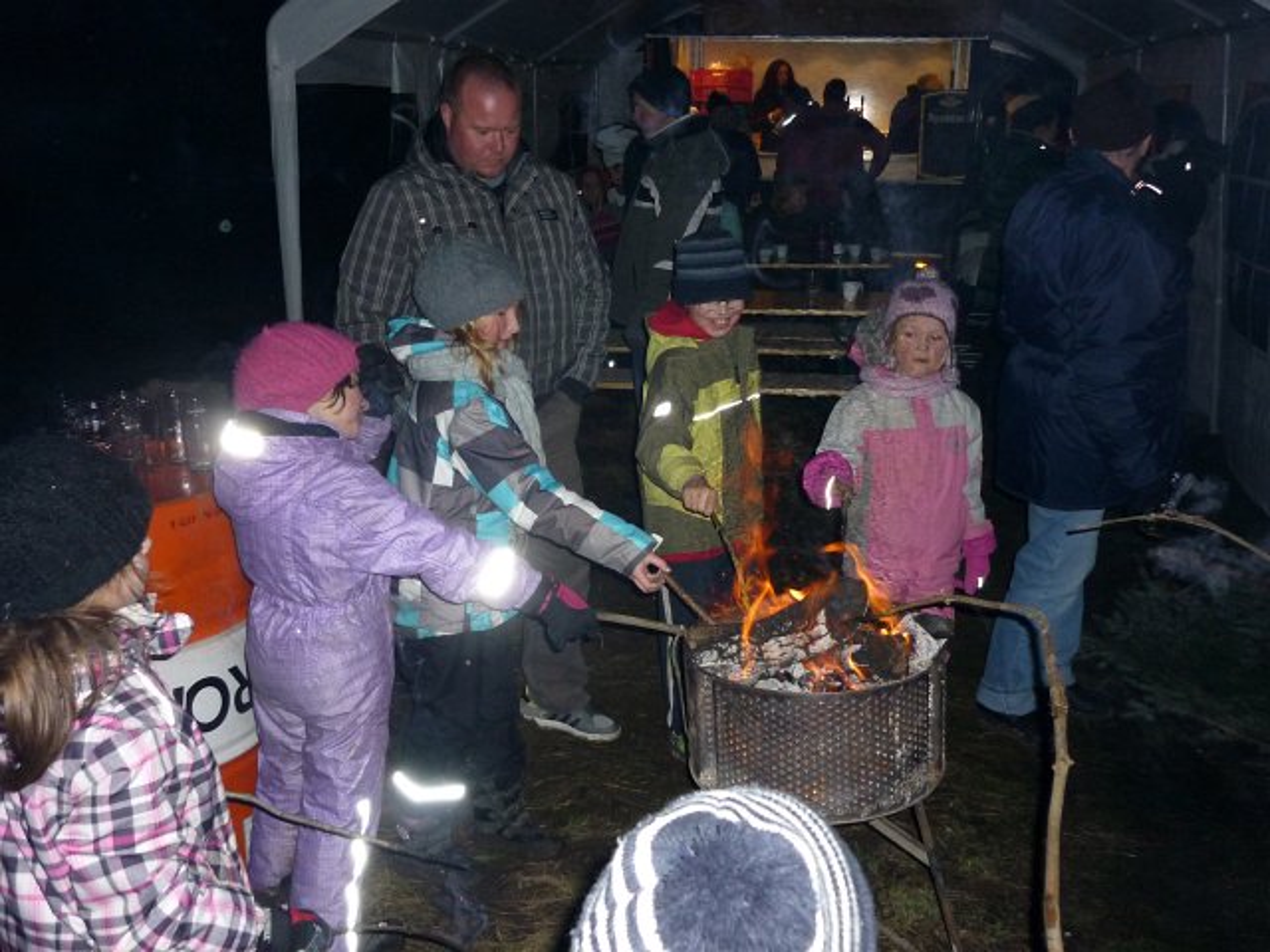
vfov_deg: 42.9
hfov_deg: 55.4
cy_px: 476
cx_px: 635
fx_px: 1211
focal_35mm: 33
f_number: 2.8
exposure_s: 1/125
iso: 250
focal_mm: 5.5
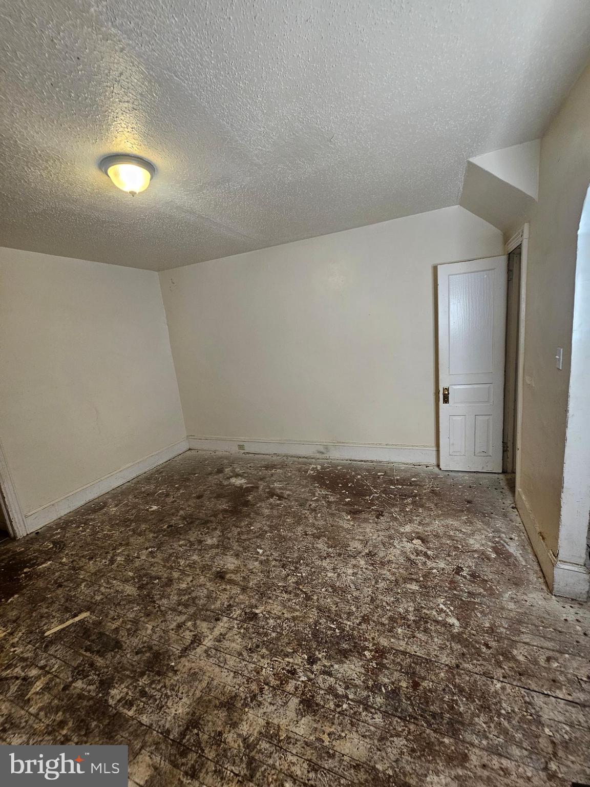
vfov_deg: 106.2
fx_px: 295
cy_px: 394
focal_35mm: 13
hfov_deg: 89.9
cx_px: 295
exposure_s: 1/60
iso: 200
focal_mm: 2.2
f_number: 2.2
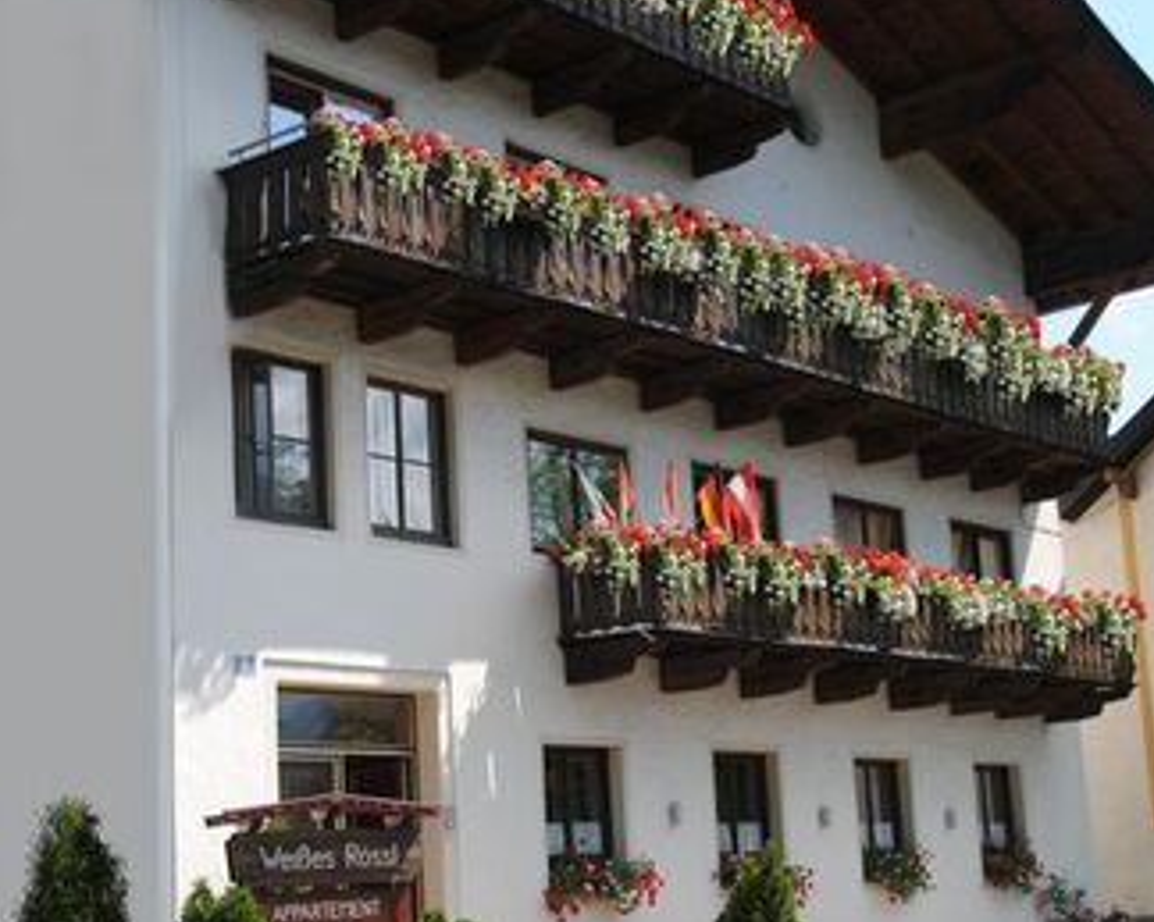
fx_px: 2049
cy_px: 509
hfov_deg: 31.5
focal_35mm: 60
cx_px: 584
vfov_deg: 25.4
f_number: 5.6
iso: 110
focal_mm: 28
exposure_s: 1/125
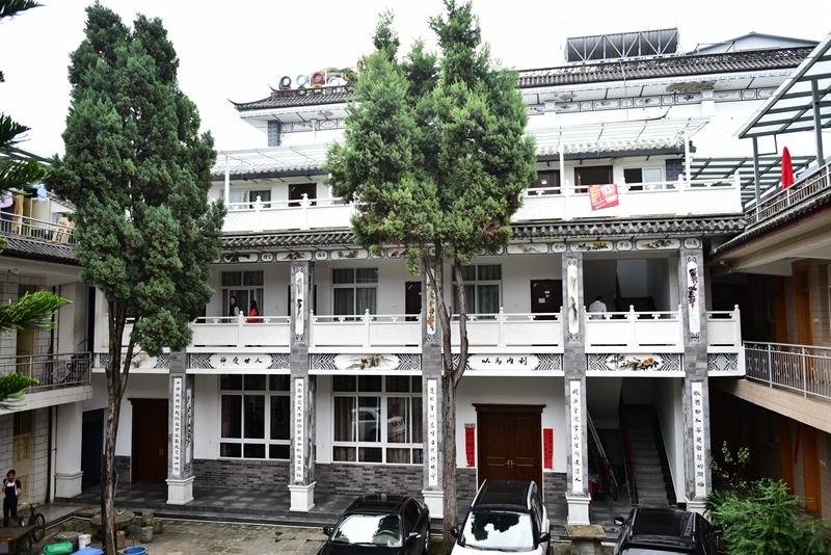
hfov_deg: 65.5
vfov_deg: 46.4
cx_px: 416
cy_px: 278
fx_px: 647
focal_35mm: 28
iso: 100
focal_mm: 28
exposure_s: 1/400
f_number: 2.8
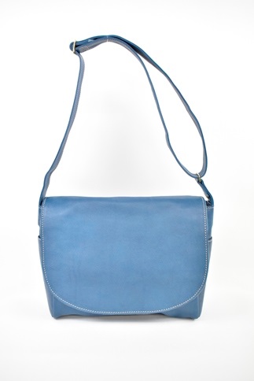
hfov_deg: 40.0
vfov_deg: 57.2
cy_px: 190
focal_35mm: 33
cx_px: 127
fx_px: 349
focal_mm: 22
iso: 3200
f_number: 5
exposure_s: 1/320
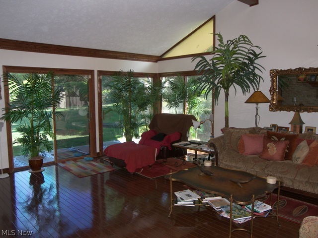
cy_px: 119
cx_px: 159
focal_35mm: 31
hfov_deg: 58.4
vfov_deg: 45.4
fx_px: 285
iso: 100
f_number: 3.2
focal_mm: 6.6
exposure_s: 1/30
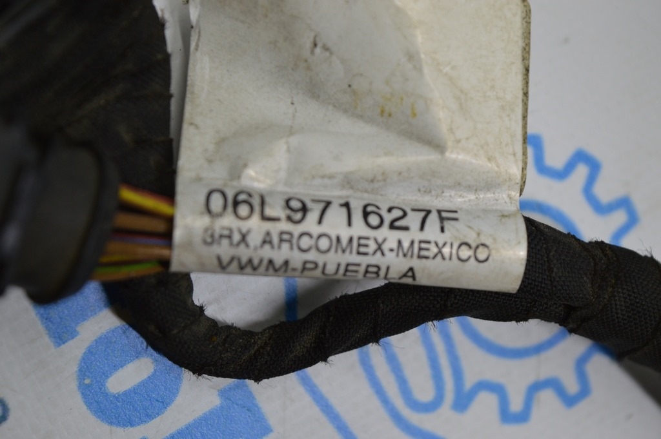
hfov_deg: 24.6
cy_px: 220
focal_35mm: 82
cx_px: 330
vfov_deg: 16.5
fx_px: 1514
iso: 450
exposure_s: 1/60
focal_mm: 55
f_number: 5.6
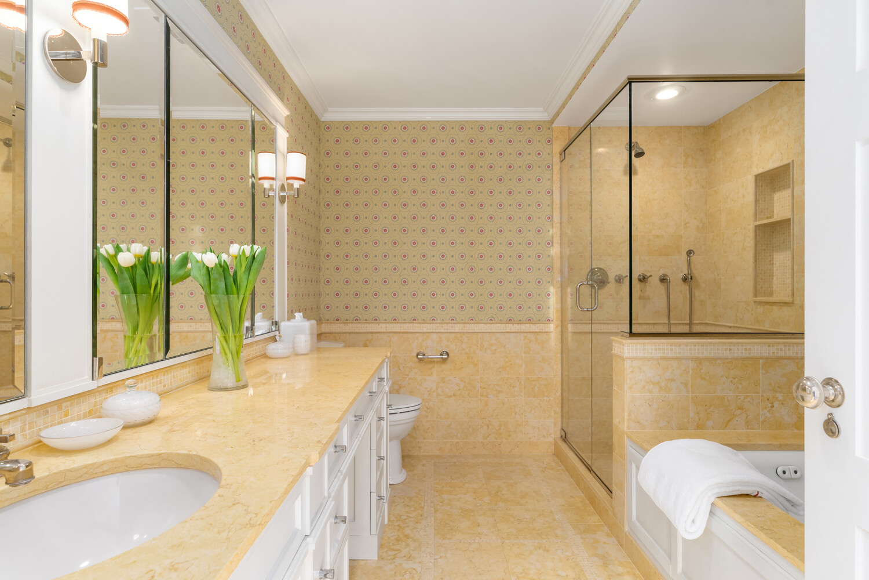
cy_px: 290
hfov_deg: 90.0
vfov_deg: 67.4
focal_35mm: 18
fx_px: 434
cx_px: 434
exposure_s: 1/6
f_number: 8
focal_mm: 18
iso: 500
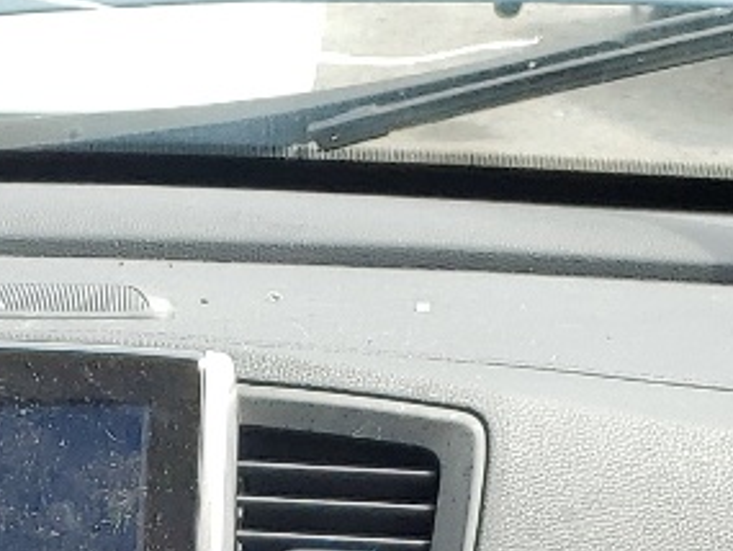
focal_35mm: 146
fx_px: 3093
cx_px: -203
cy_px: 1506
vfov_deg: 8.8
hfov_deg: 13.1
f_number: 1.5
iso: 50
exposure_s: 1/556
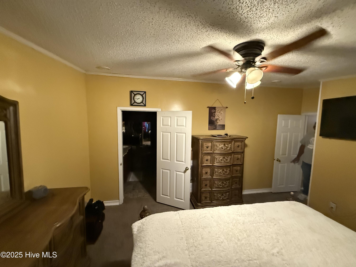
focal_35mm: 14
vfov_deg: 85.7
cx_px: 178
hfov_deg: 102.1
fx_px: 144
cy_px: 134
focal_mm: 2.22
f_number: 2.2
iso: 1250
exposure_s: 1/60
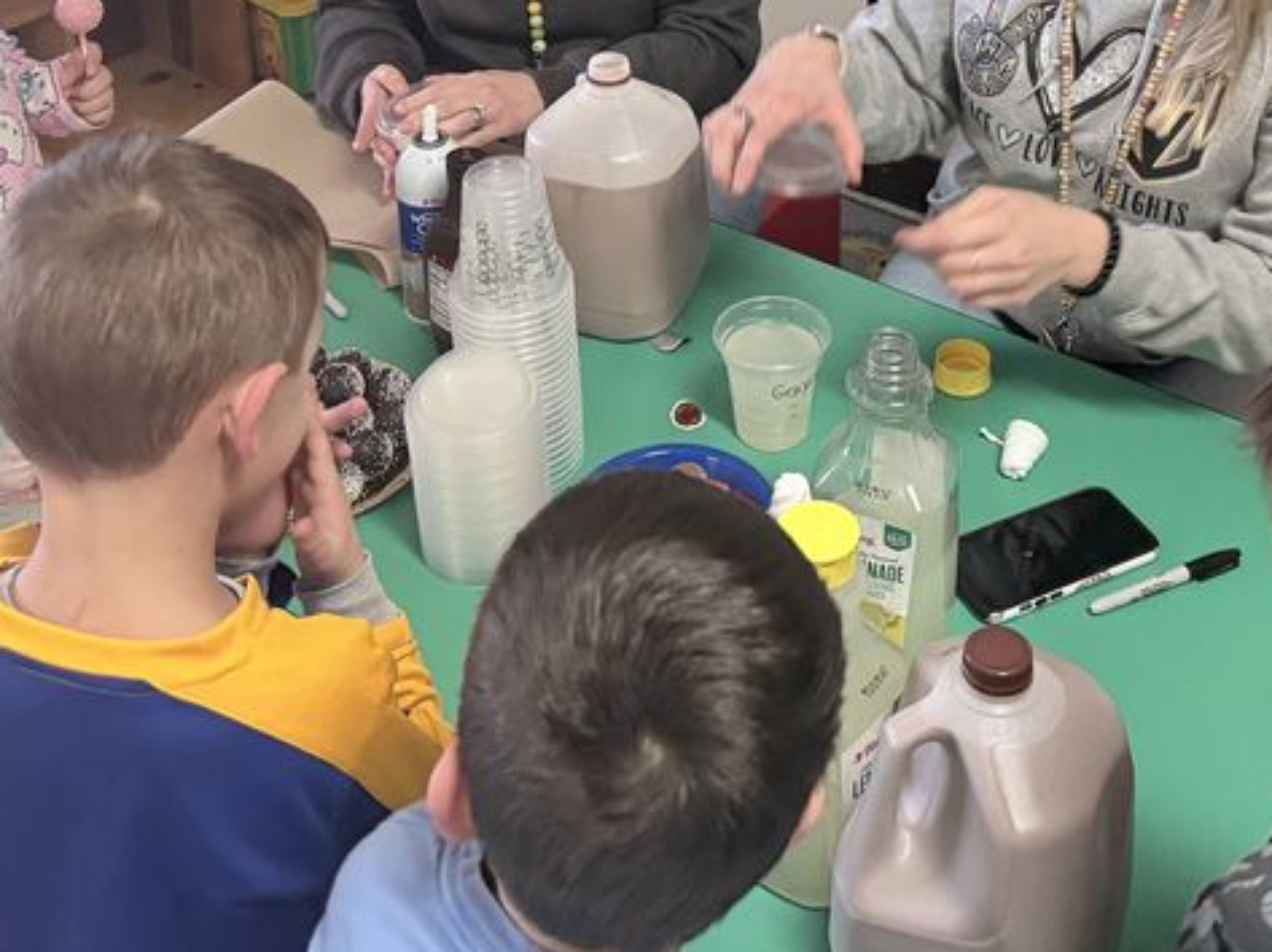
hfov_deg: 36.6
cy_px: -70
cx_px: 796
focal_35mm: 52
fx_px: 1909
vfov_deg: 26.1
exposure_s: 1/60
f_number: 1.78
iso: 400
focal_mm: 6.76
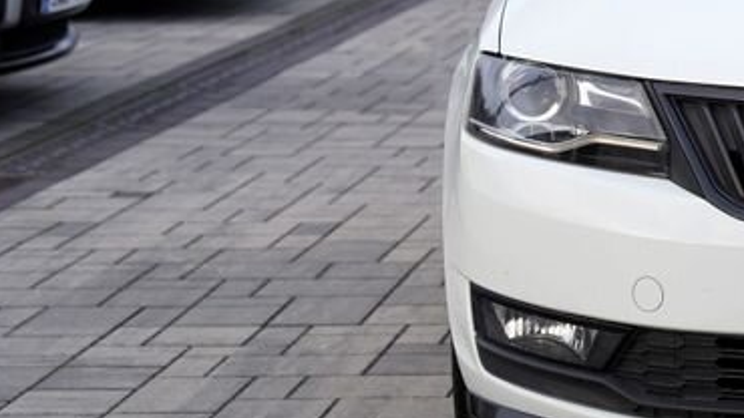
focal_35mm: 148
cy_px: 55
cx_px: 975
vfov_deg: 8.2
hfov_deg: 13.9
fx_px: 2919
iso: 100
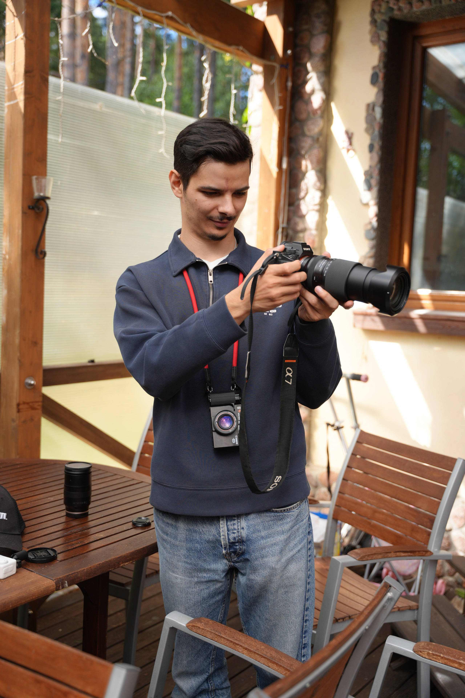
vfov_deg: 49.9
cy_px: 349
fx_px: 750
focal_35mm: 39
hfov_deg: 34.5
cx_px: 232
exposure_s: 1/400
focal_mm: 38.7
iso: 125
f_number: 2.8
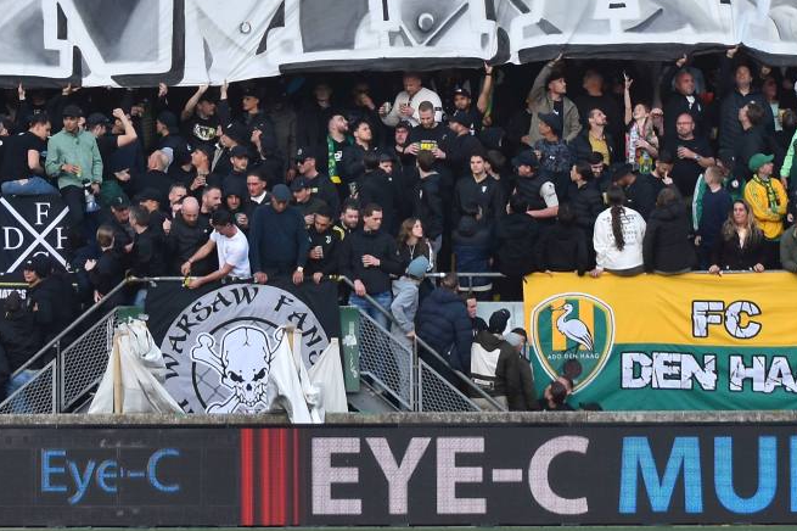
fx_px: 8762
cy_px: -214
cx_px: 383
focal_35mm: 396
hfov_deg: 5.2
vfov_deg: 3.5
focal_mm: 90
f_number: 3.5
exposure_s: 1/400
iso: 400
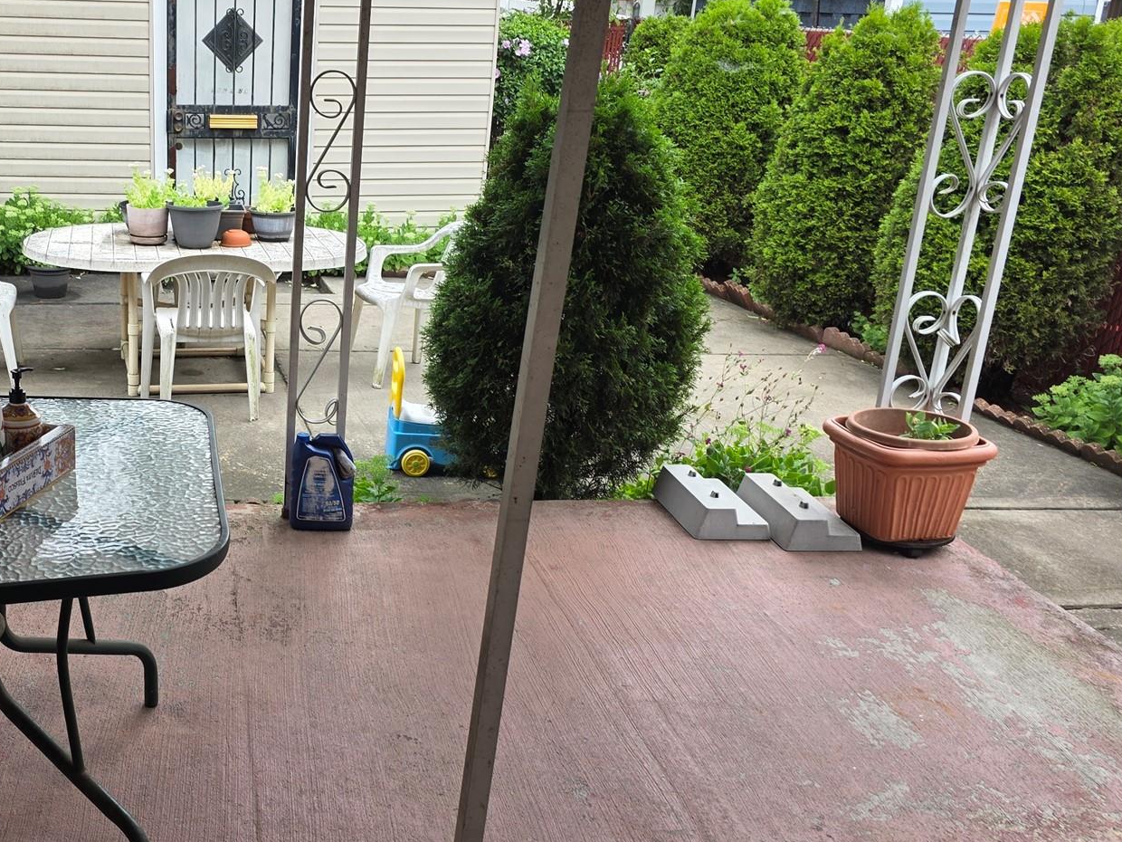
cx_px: 247
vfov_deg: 37.7
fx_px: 1232
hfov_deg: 46.7
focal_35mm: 38
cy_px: 426
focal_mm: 6.3
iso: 32
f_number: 1.7
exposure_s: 1/120
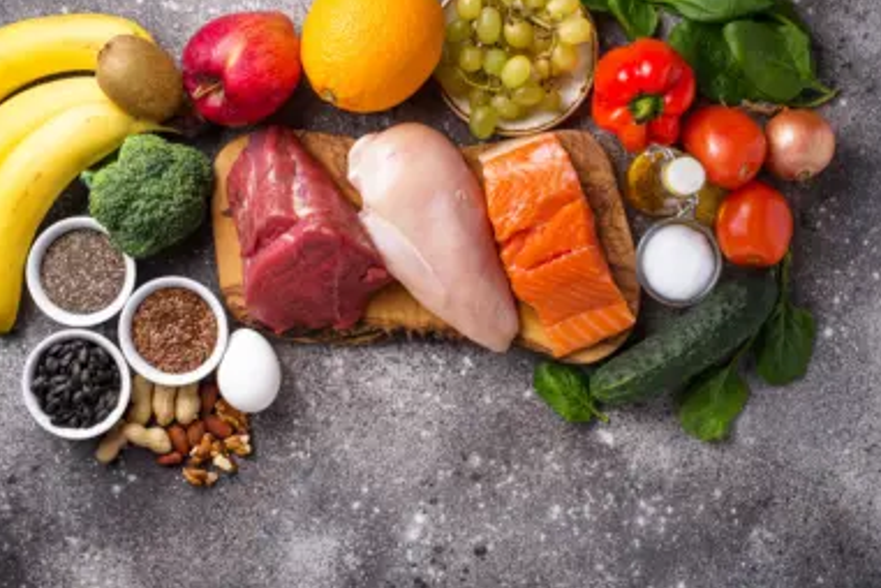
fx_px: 1444
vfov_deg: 23.0
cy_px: 278
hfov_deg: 33.9
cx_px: 425
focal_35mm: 59
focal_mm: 50
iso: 100
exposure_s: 1/125
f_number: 10
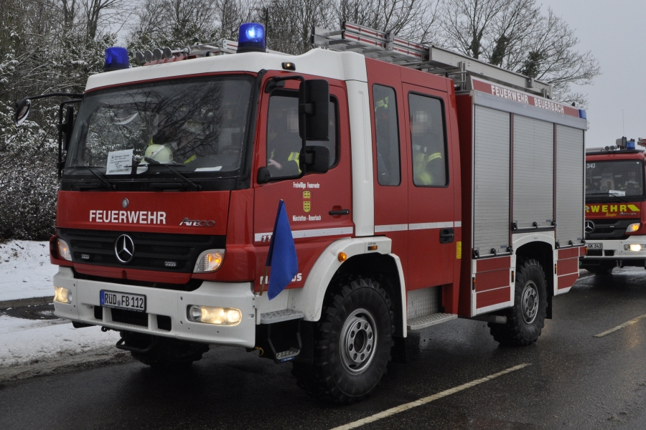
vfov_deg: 36.9
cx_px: 323
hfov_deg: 53.1
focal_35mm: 36
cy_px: 215
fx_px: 646
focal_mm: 24
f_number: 11
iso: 640
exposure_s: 1/500
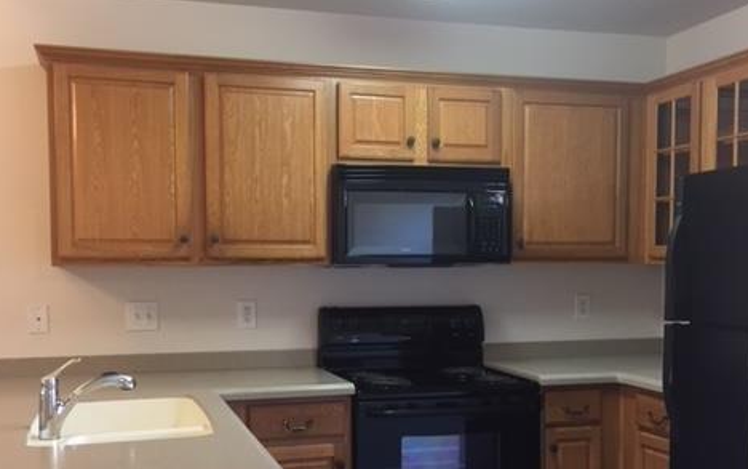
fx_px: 857
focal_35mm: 42
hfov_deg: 47.2
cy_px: 303
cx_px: 372
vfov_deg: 30.4
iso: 100
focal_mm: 4.15
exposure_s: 1/30
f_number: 2.2
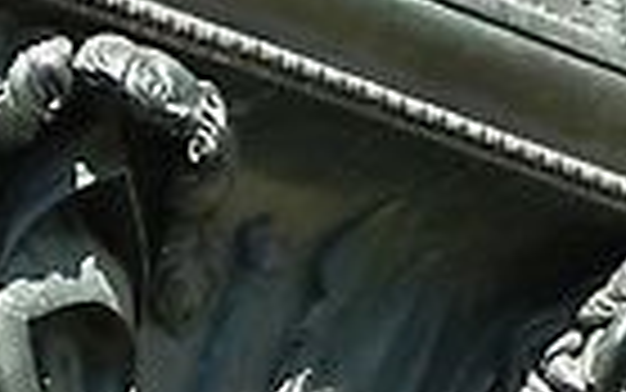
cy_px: 579
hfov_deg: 5.6
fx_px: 6110
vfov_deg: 3.7
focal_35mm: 358
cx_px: -946
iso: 80
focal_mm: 8.5
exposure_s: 1/160
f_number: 3.8
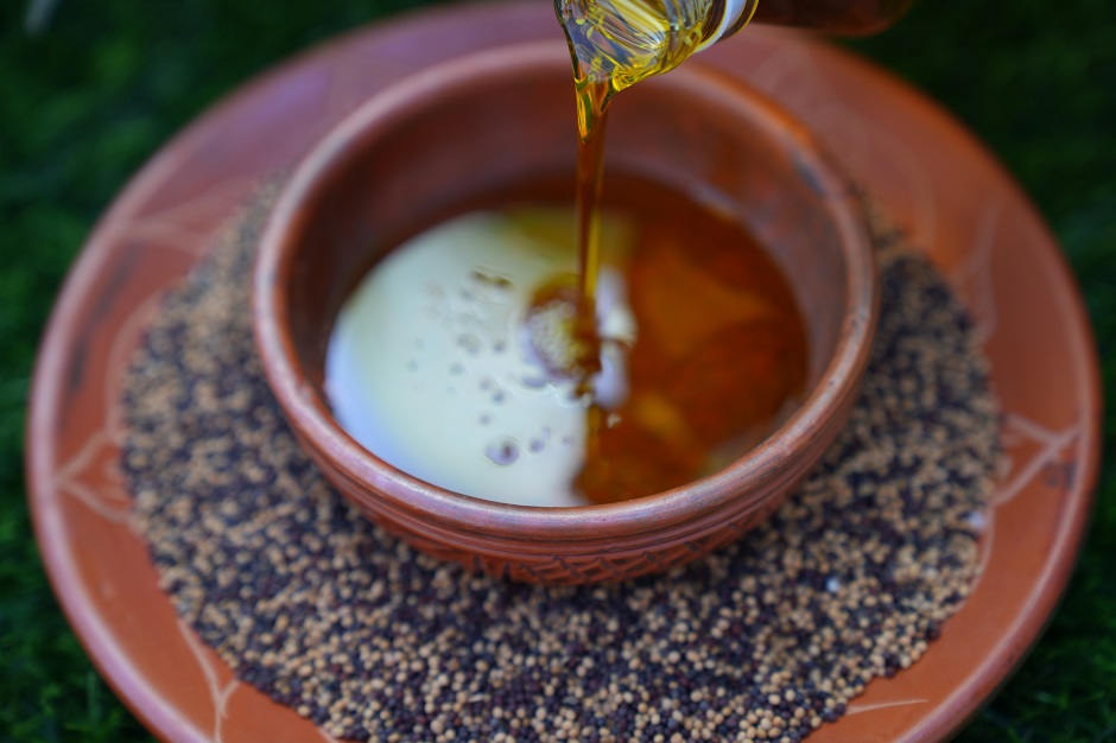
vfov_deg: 19.4
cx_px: 558
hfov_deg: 28.9
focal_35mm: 70
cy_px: 372
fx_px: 2169
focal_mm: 70
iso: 100
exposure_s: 1/100
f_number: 3.2
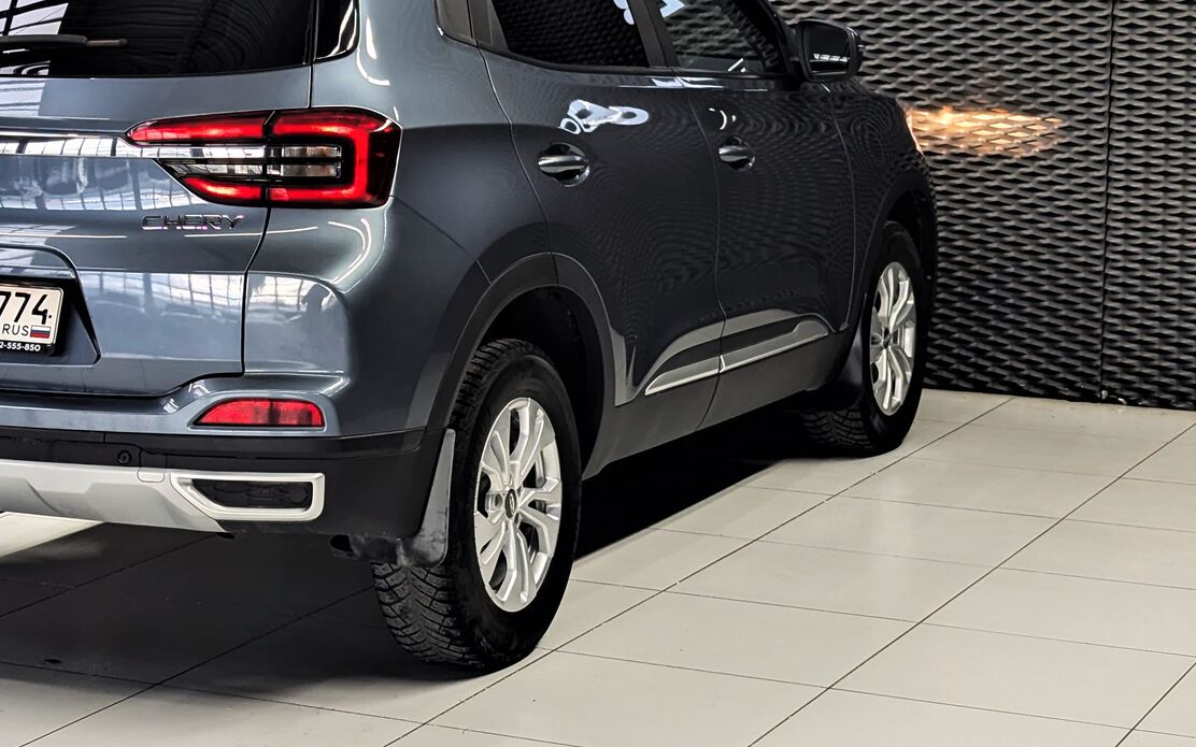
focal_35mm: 88
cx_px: 439
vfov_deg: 14.8
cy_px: 193
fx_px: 2868
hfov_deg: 23.5
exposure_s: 1/134
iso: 41
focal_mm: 6.81
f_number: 1.85
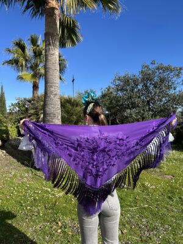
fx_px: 183
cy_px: 122
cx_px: 92
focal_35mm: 26
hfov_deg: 53.1
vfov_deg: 67.3
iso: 50
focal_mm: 5.7
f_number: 1.5
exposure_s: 1/2632
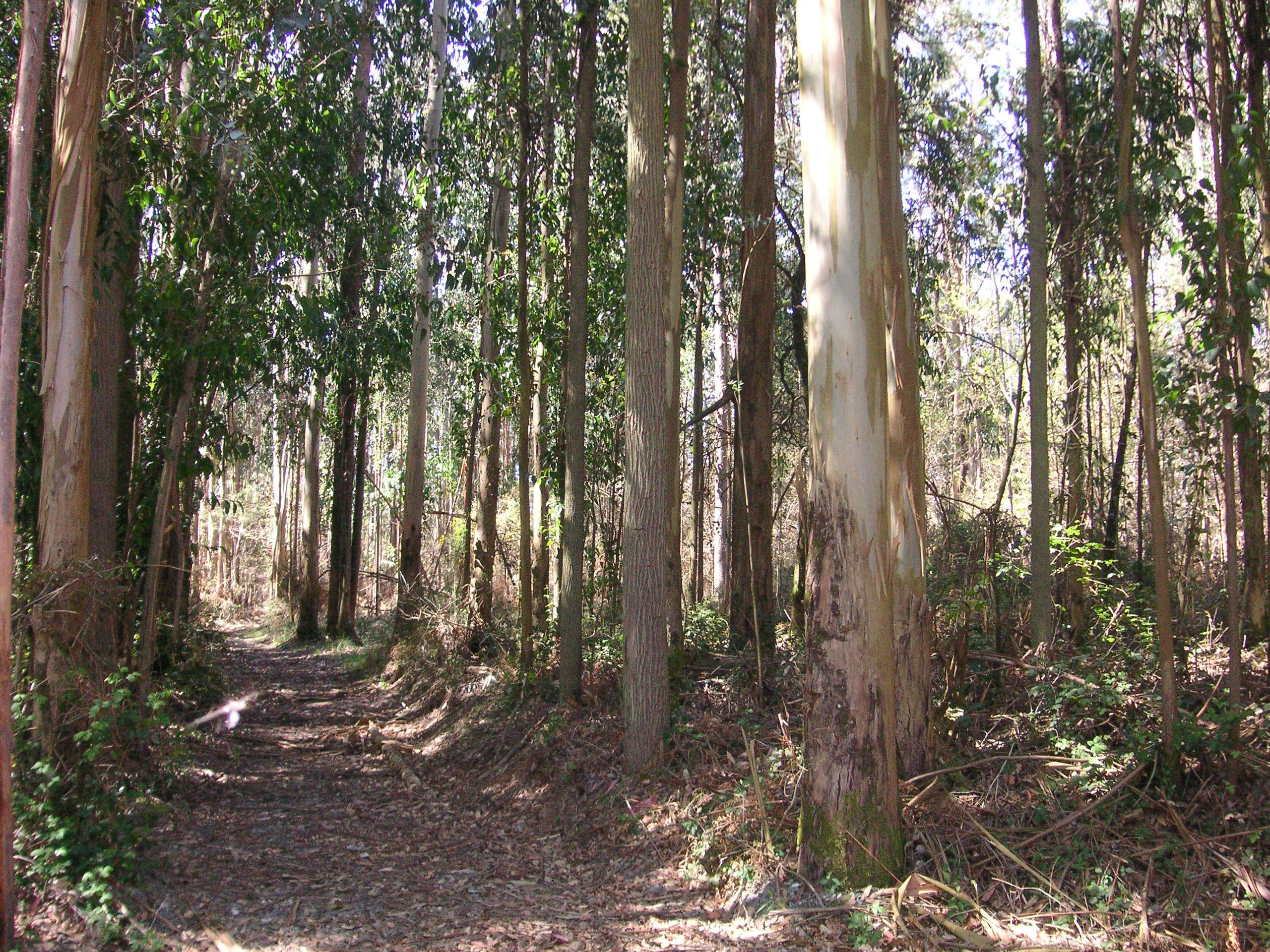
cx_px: 635
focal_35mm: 37
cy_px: 476
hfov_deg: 50.1
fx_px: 1357
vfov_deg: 38.7
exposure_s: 1/180
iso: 160
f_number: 2.8
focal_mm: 6.1
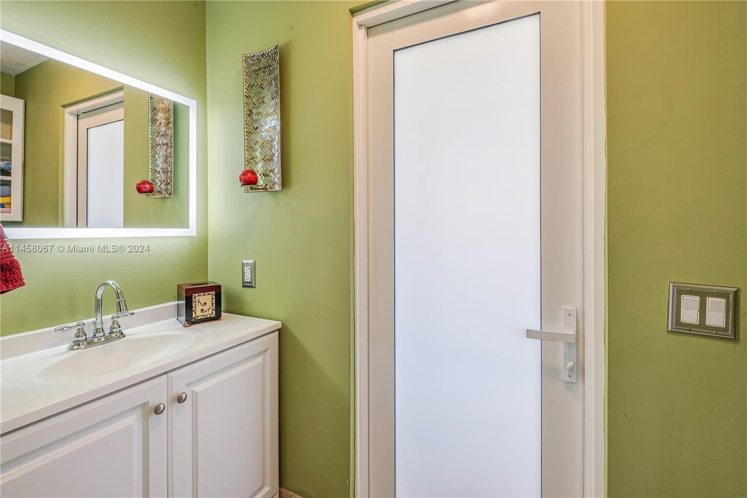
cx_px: 374
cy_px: 249
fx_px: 311
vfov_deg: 77.3
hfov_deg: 100.4
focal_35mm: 15
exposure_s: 1/15
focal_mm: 10
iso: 500
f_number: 8
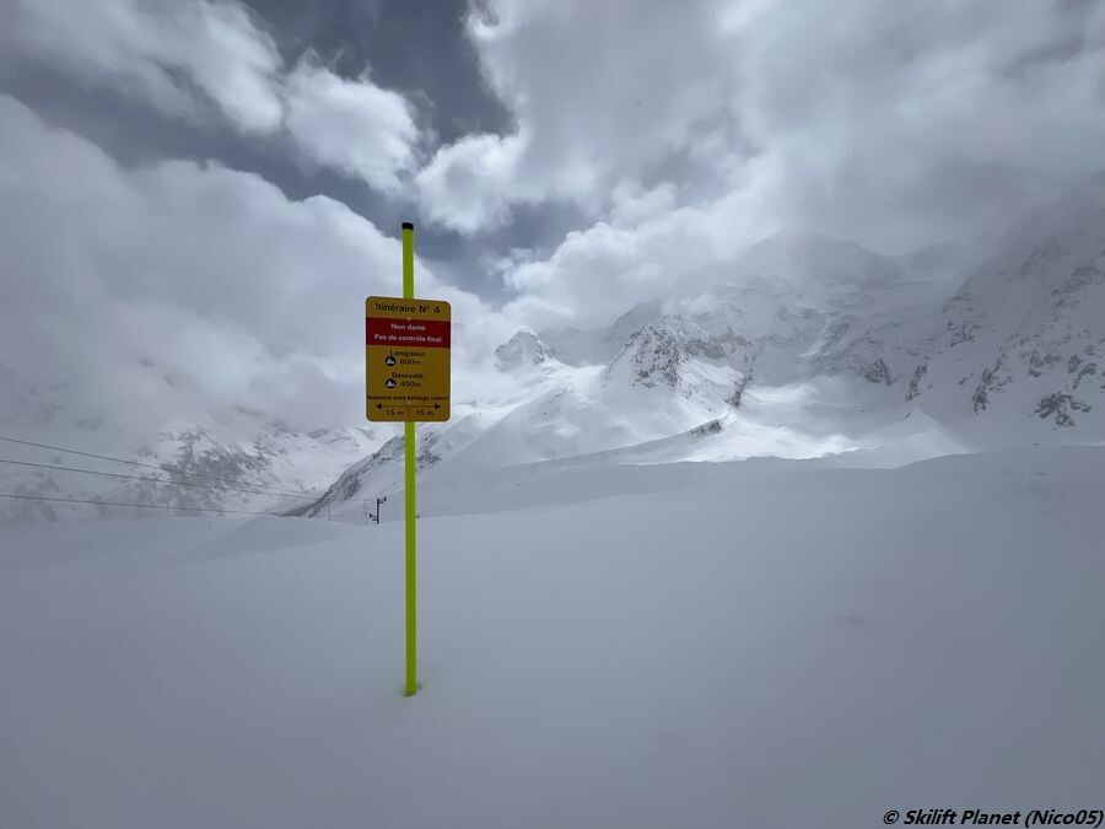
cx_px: 552
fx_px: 415
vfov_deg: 89.9
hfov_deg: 106.2
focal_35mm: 13
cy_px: 414
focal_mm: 1.57
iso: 25
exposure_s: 1/10204
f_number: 1.8
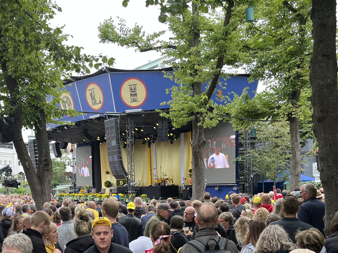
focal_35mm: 46
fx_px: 449
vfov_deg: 30.8
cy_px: 197
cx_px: 119
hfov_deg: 40.8
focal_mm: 5.1
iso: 32
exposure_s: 1/141
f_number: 1.6
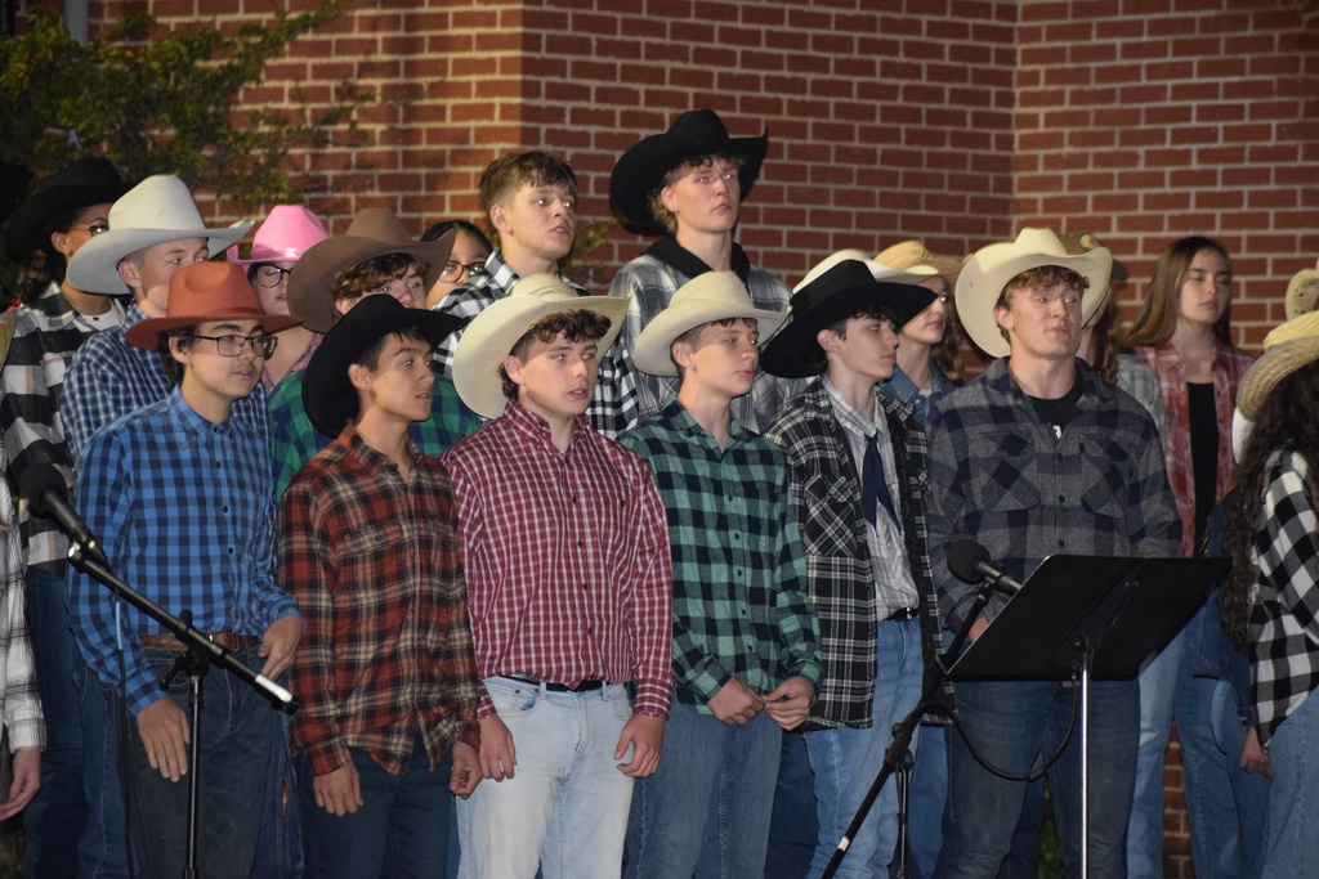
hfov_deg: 10.2
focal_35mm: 202
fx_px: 7420
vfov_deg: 6.8
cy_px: 440
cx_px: 660
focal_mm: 135
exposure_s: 1/60
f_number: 4.8
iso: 3200
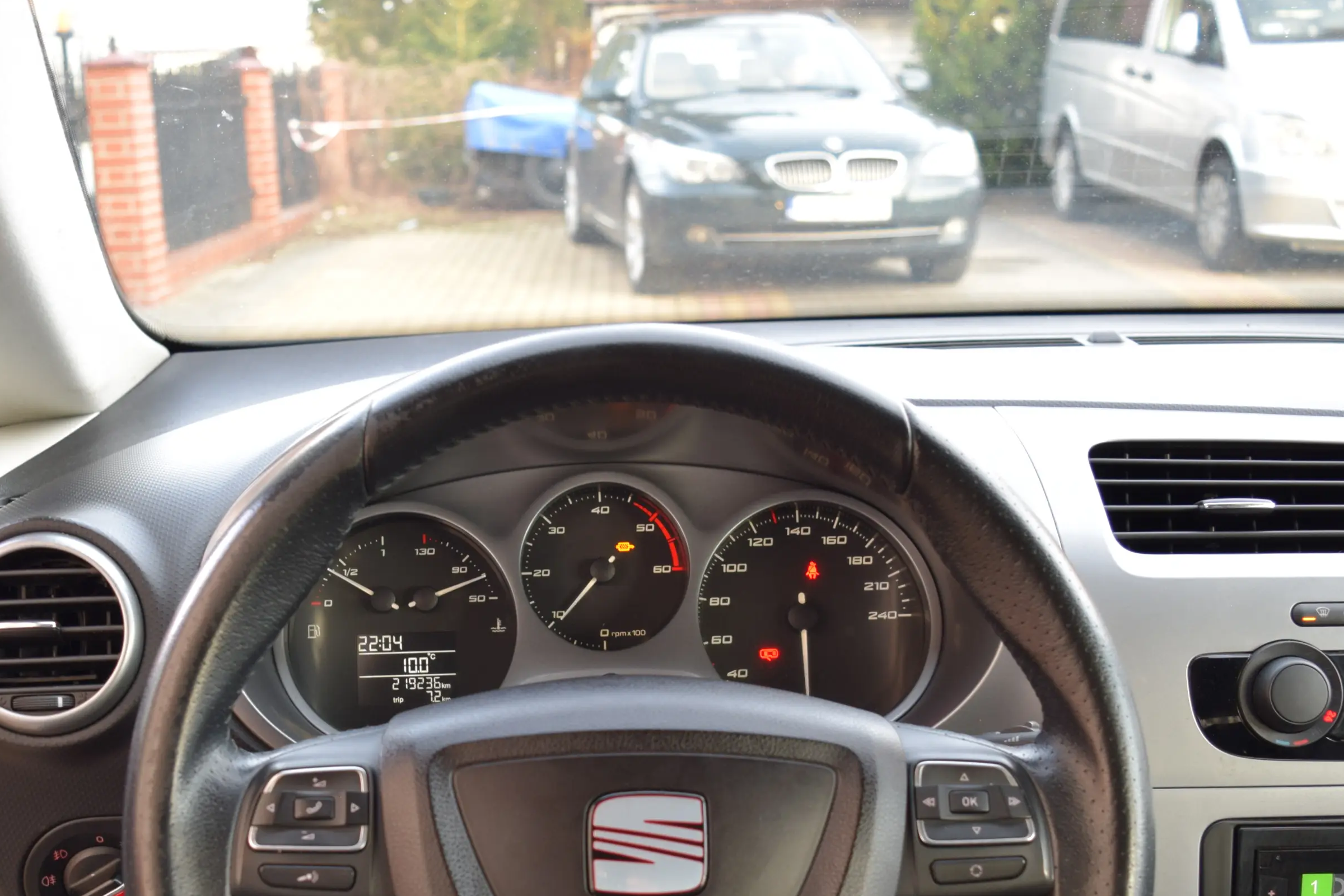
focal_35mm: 48
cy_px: 692
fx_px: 1792
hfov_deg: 40.9
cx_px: 540
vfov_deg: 27.6
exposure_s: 1/60
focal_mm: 20
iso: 400
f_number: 4
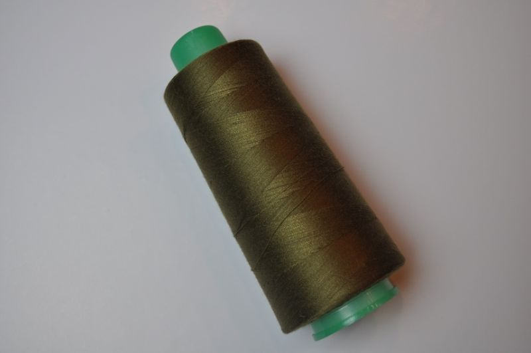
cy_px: 176
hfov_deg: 38.9
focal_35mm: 51
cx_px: 266
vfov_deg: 26.4
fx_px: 751
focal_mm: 34
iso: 400
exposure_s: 1/125
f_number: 5.6
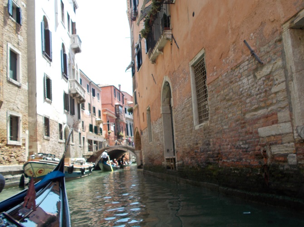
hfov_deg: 54.0
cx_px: 152
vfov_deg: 41.8
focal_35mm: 34
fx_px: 298
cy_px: 114
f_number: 3.6
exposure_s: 1/200
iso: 80
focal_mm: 6
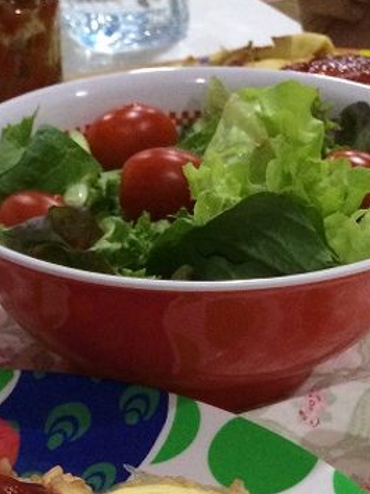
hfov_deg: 20.0
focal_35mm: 73
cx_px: 78
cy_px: 574
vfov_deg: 24.5
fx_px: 1040
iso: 320
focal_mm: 4.12
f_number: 2.2
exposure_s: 1/24
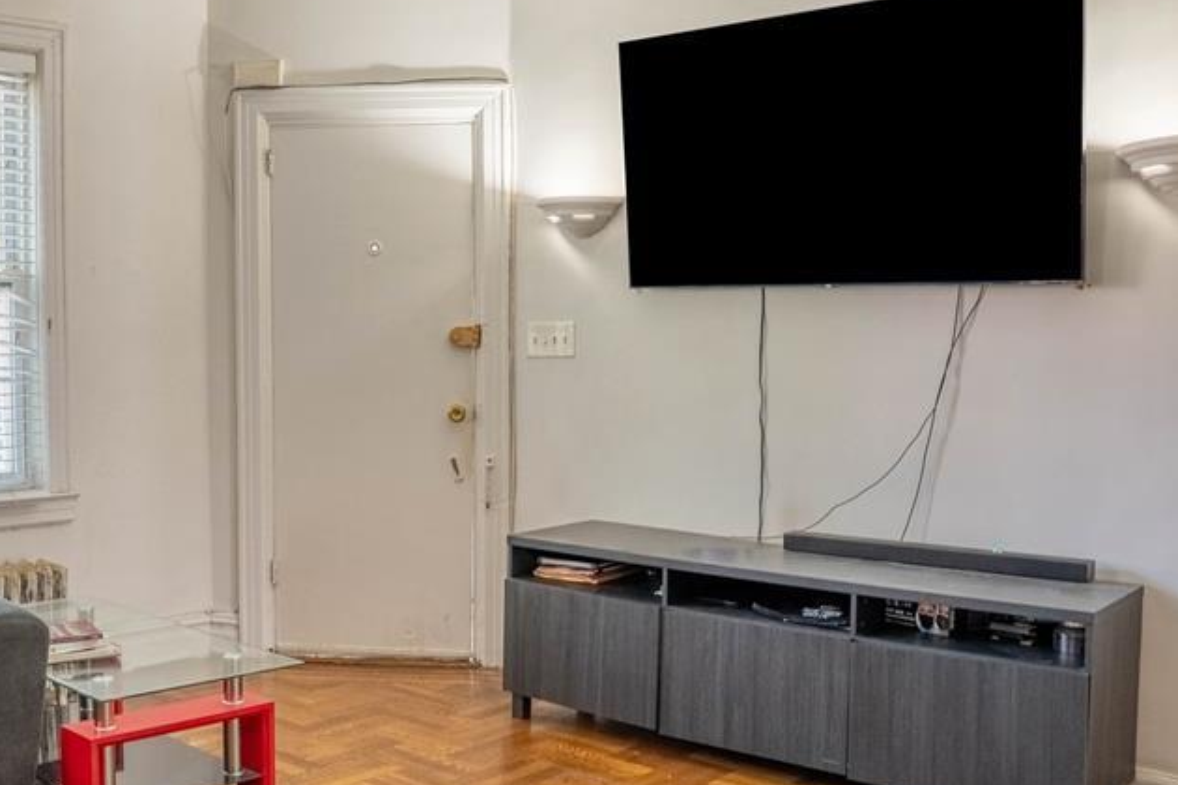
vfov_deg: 34.2
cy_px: 428
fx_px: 1276
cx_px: 260
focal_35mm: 39
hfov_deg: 47.2
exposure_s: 1/640
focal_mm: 24
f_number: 4.5
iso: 2000
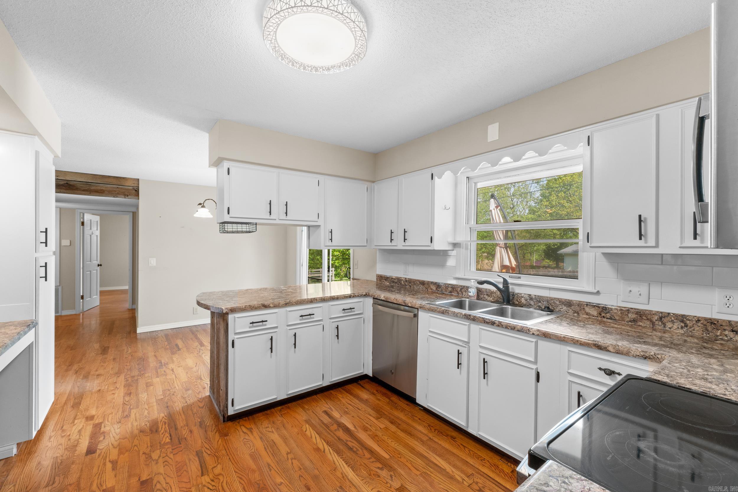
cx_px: 369
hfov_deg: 100.4
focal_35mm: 15
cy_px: 246
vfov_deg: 77.3
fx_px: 307
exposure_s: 1/3
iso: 200
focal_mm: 10
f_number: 9
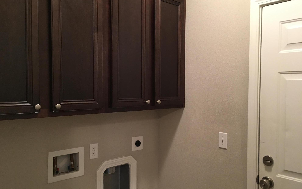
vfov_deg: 40.6
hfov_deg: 61.2
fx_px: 255
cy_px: 100
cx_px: 150
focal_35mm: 31
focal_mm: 4.15
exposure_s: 1/10
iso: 100
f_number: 2.2
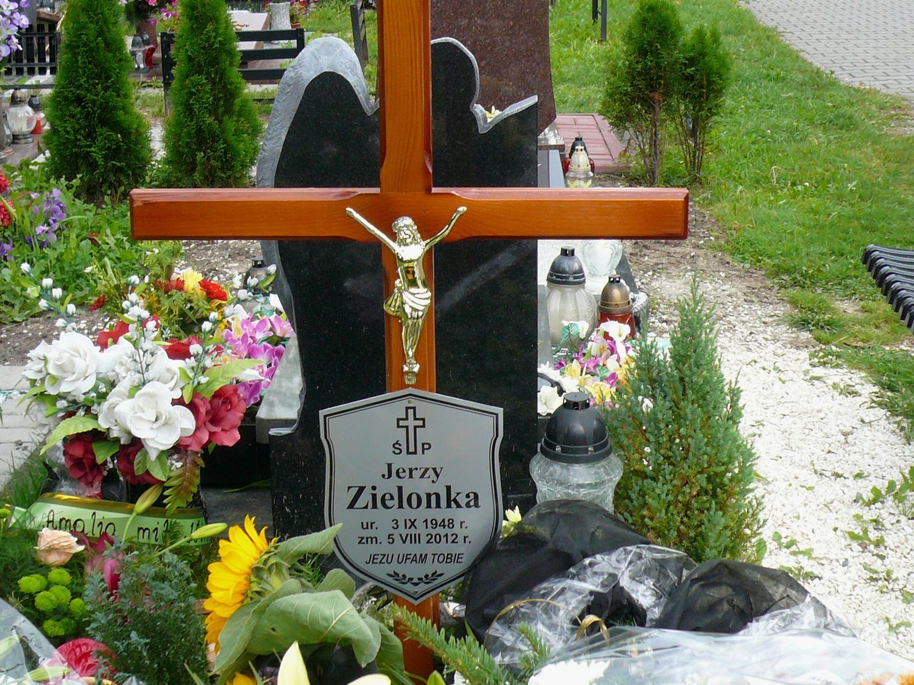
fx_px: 1558
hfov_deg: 32.7
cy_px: 342
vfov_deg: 24.8
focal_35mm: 59
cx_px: 457
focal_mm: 6.4
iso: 100
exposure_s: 1/80
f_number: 3.2
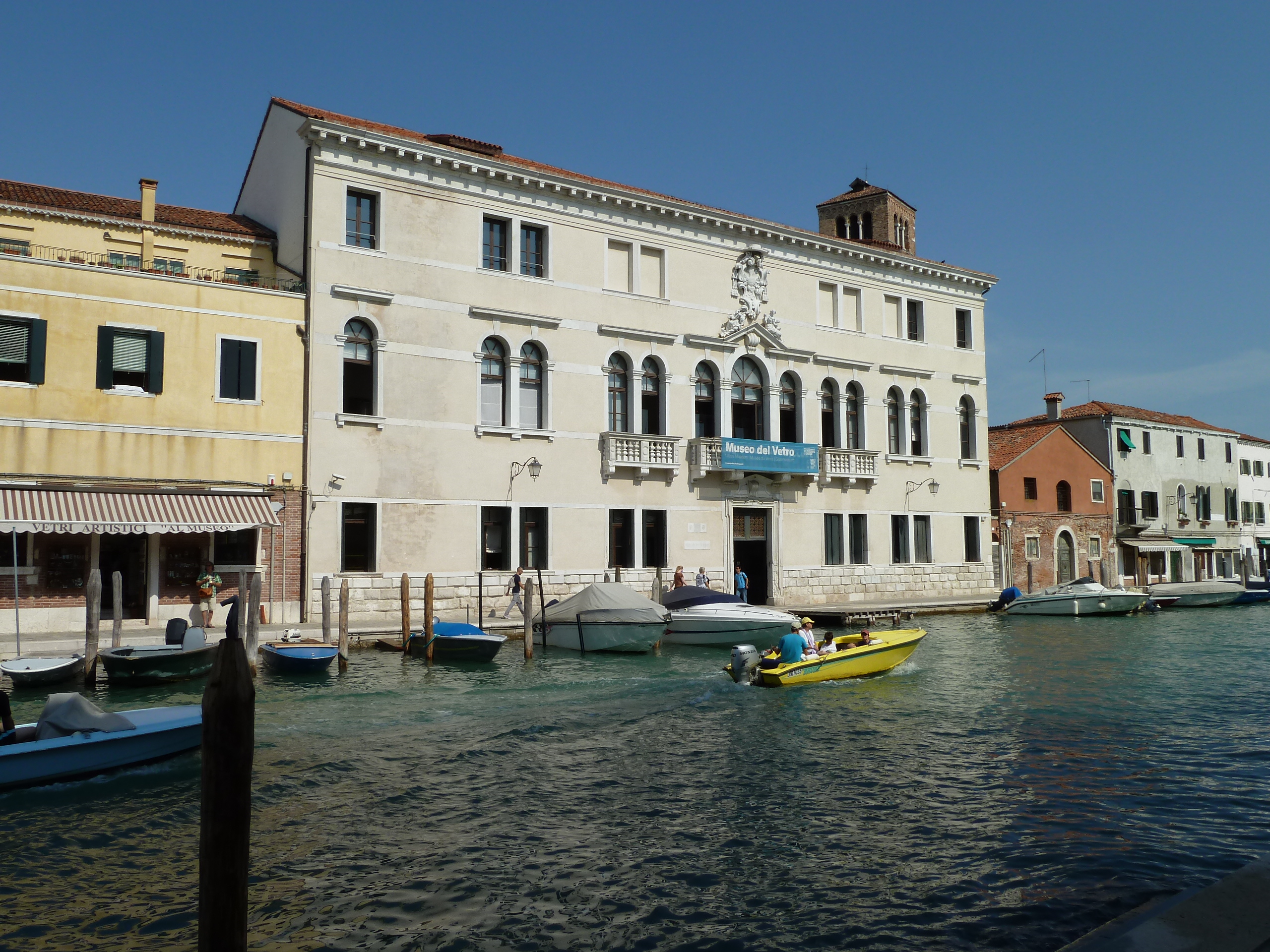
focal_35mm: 29
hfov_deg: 61.7
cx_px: 635
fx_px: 1064
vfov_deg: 48.2
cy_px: 476
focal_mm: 4.7
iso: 80
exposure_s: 1/640
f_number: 5.6
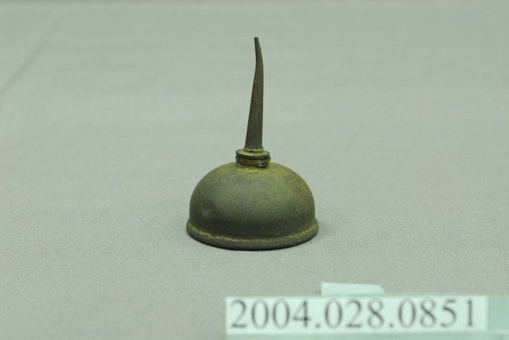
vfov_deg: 15.2
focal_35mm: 90
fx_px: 1274
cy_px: 170
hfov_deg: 22.6
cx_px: 254
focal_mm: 60
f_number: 8
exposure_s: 1/10
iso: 1000
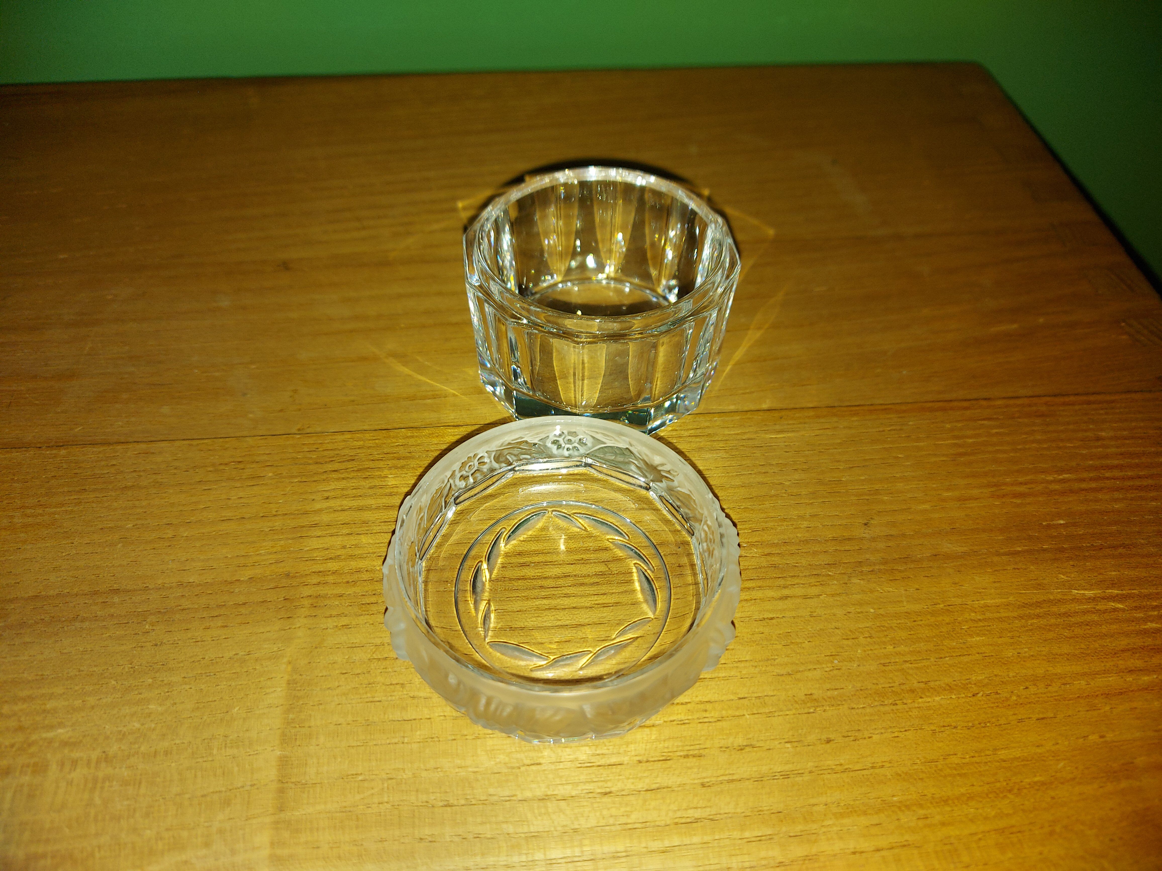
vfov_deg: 56.8
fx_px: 806
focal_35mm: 24
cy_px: 436
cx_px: 581
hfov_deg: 71.6
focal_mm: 5.23
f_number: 1.8
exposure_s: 1/120
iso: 64
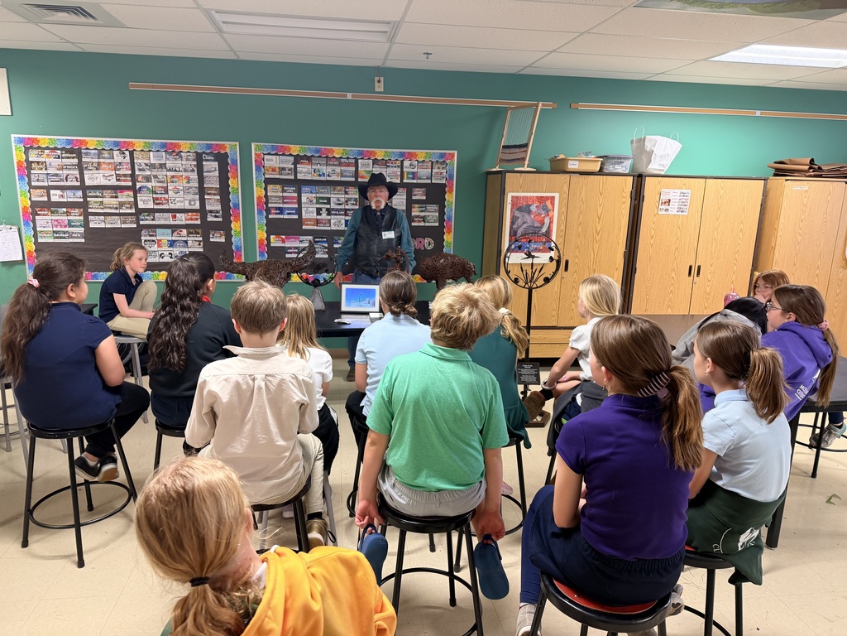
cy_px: 318
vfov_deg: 56.8
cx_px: 424
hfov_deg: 71.6
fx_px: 587
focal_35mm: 24
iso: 160
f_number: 1.78
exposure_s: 1/60
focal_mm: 6.76
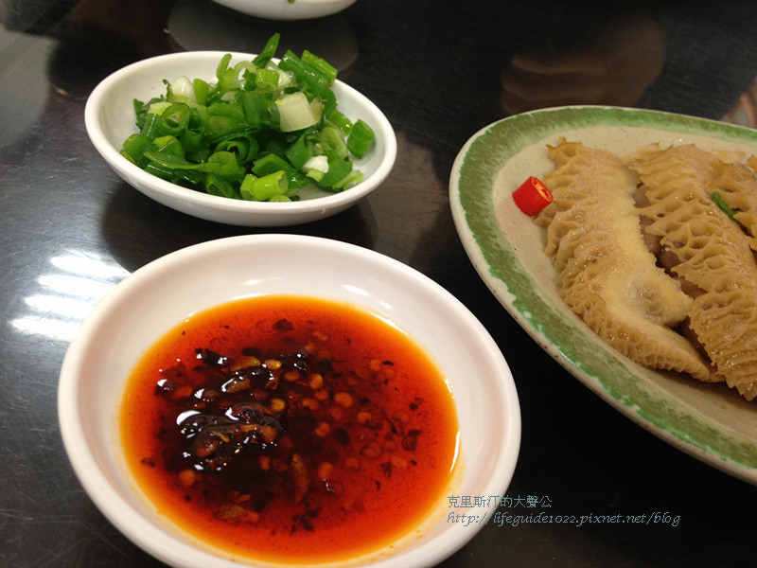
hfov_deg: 55.4
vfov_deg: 42.9
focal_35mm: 33
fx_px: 722
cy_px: 284
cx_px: 378
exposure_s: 1/20
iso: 100
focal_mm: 4.13
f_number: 2.4
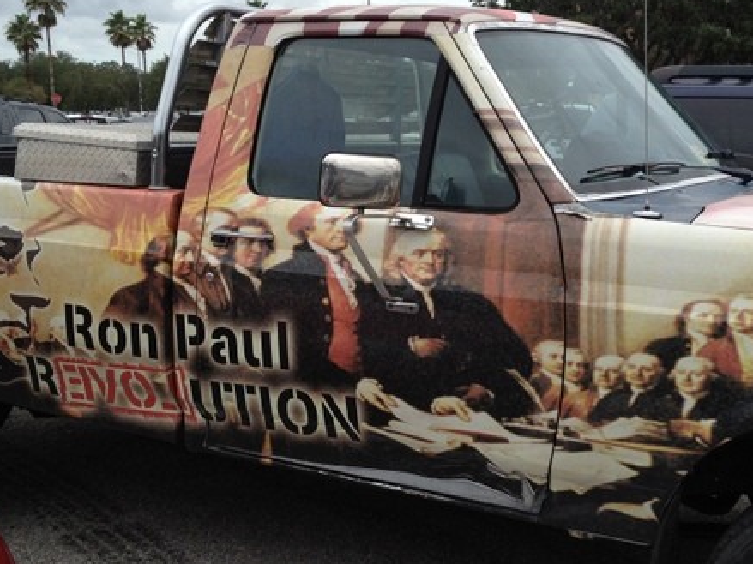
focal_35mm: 51
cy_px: 252
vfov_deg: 28.5
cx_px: 427
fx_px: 1109
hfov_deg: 37.4
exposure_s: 1/951
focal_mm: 4.28
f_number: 2.4
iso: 64
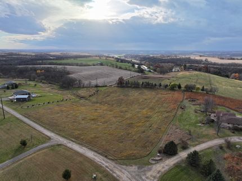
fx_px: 168
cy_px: 90
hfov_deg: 71.6
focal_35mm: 24
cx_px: 121
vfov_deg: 56.8
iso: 100
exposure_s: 1/120
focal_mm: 12.29
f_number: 5.6
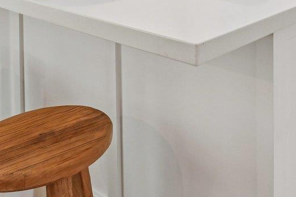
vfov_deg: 20.1
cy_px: -123
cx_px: 314
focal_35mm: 55
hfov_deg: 32.5
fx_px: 452
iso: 640
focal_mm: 14
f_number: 8
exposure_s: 1/60
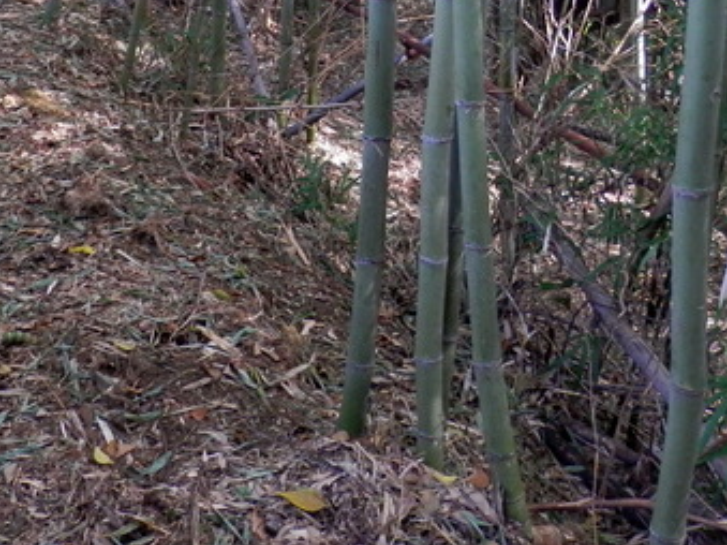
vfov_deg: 23.2
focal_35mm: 59
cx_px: 360
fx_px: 1239
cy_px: -71
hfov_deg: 32.7
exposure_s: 1/30
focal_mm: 4.5
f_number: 3
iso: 160
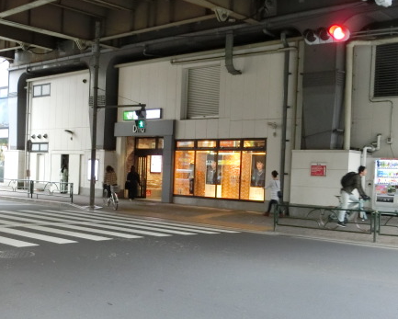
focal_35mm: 49
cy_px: 188
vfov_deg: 30.8
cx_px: 198
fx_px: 578
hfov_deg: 38.0
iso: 500
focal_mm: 6
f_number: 3.9
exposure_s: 1/30
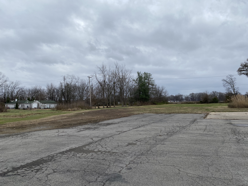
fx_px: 186
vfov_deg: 53.1
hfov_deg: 67.3
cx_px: 124
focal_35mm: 26
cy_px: 93
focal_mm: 4.25
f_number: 1.8
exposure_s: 1/1135
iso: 32
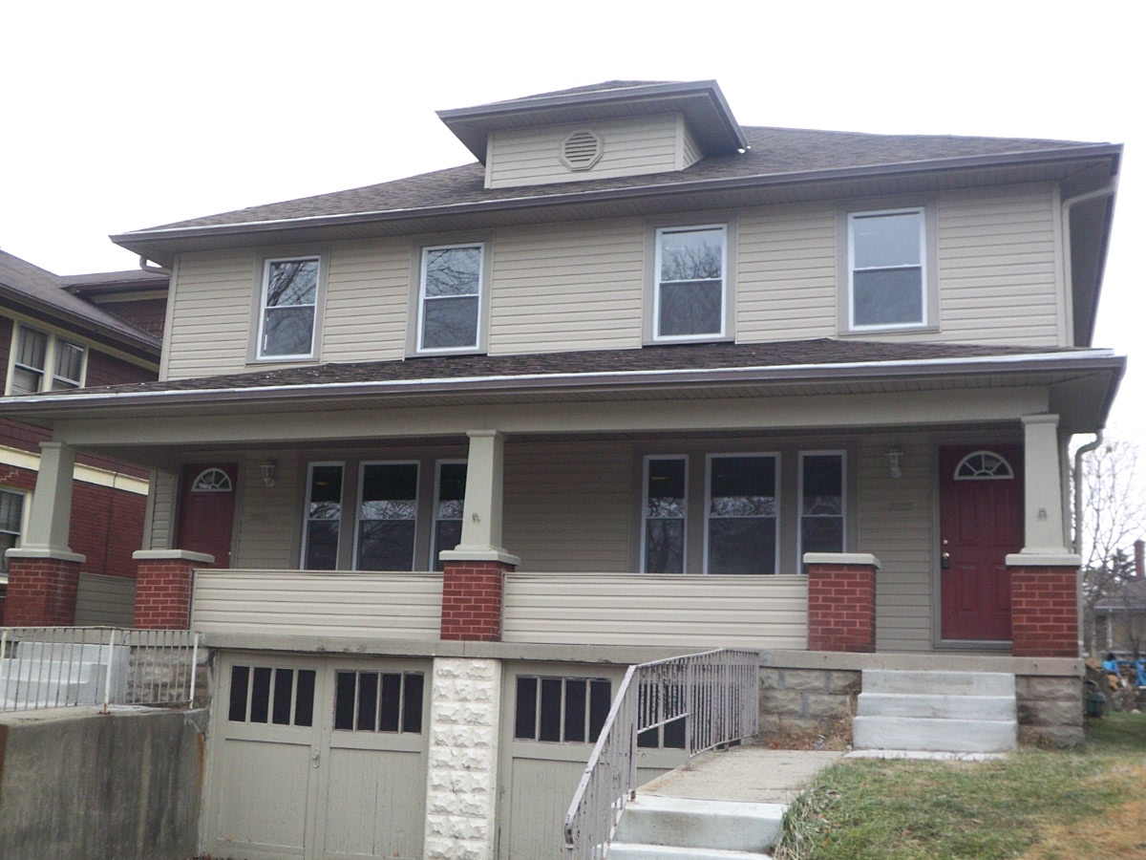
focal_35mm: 39
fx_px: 1291
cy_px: 430
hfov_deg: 47.9
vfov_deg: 36.8
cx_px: 573
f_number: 3.9
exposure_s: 1/60
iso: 100
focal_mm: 6.4
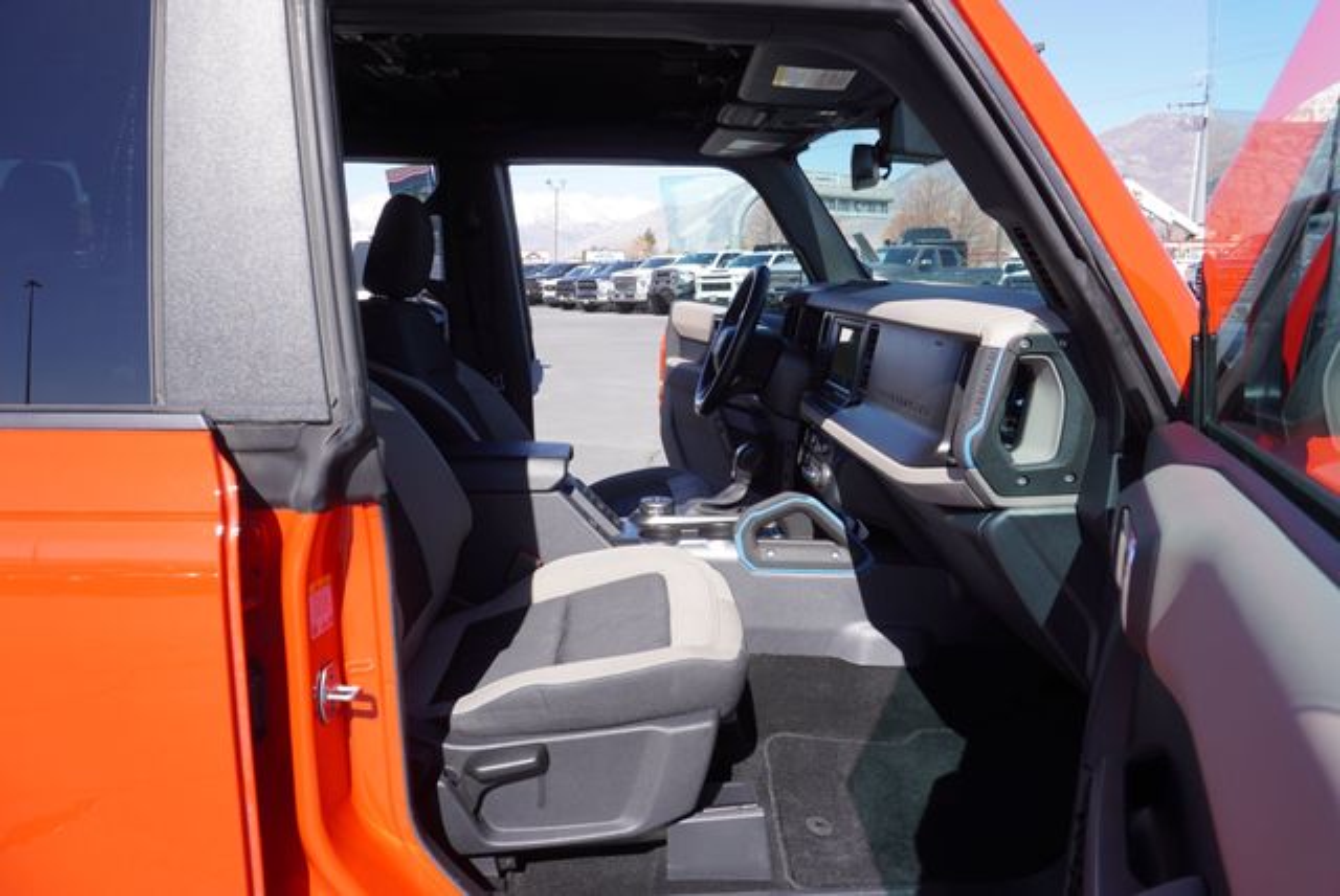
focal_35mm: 24
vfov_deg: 53.2
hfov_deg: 73.7
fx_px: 894
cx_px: 670
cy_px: 448
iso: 100
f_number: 6.3
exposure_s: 1/160
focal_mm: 16
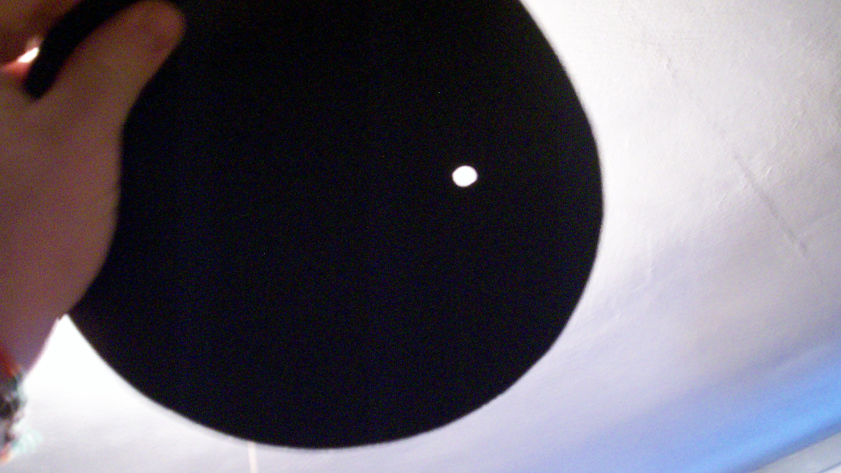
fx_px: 892
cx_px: 417
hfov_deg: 50.5
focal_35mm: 40
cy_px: 216
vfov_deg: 29.7
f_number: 4.5
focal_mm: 5.9
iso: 400
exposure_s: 1/8
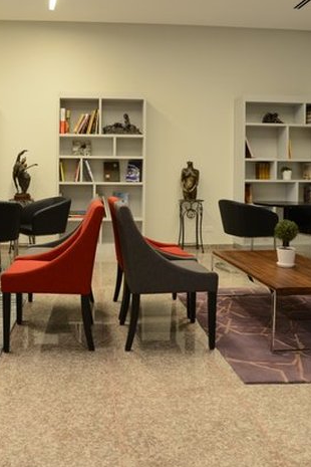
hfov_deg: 39.6
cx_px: 111
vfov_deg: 56.8
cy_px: 185
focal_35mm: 33
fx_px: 428
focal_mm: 17
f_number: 5.6
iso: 250
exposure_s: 1/10
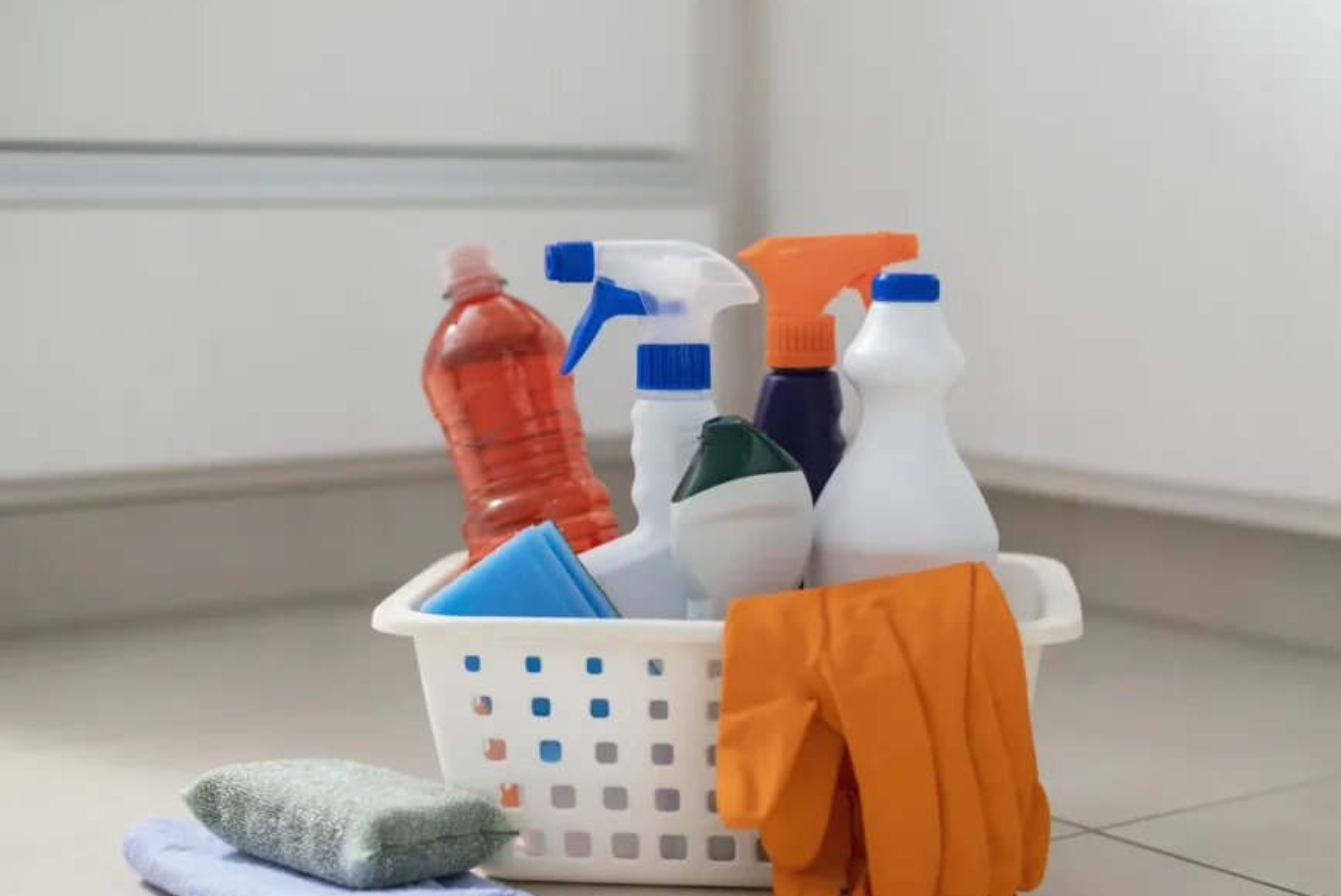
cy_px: 496
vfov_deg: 23.0
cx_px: 742
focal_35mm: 59
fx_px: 2199
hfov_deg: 33.9
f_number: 2.8
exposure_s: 1/125
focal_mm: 50
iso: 125
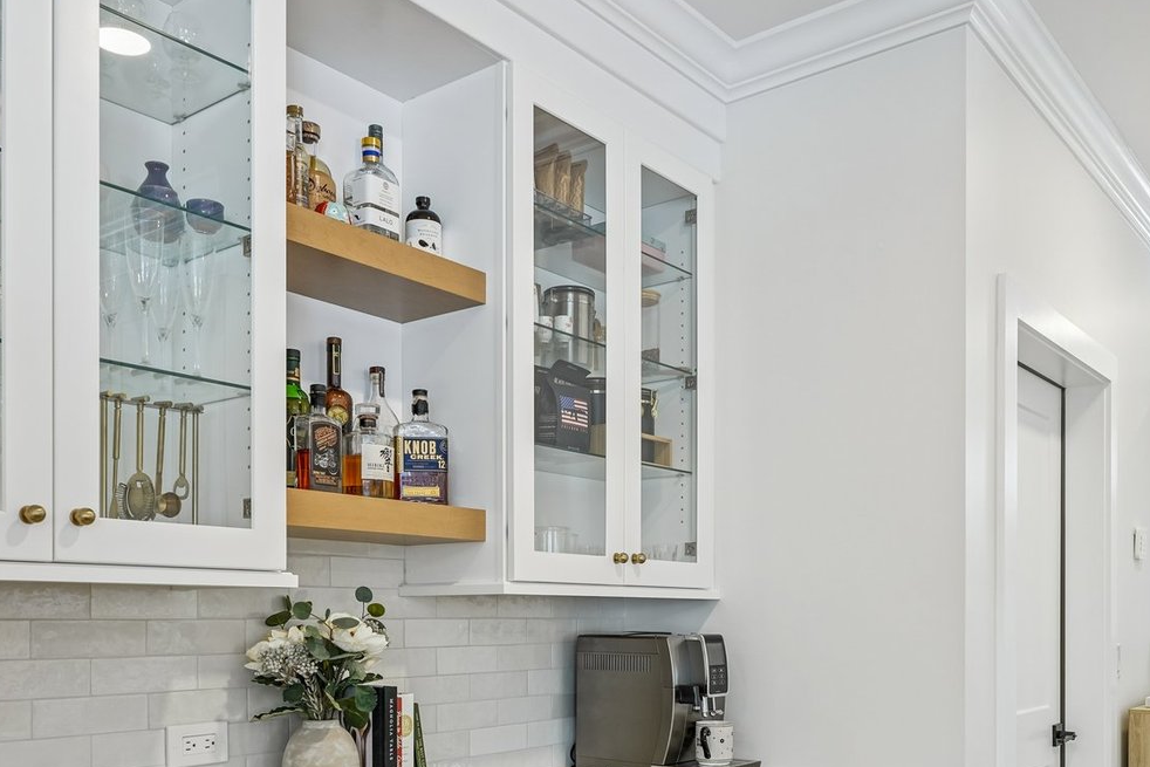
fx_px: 1078
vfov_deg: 37.3
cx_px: 628
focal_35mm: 34
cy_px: 651
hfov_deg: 56.1
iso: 400
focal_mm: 18.4
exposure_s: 1/13
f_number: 8
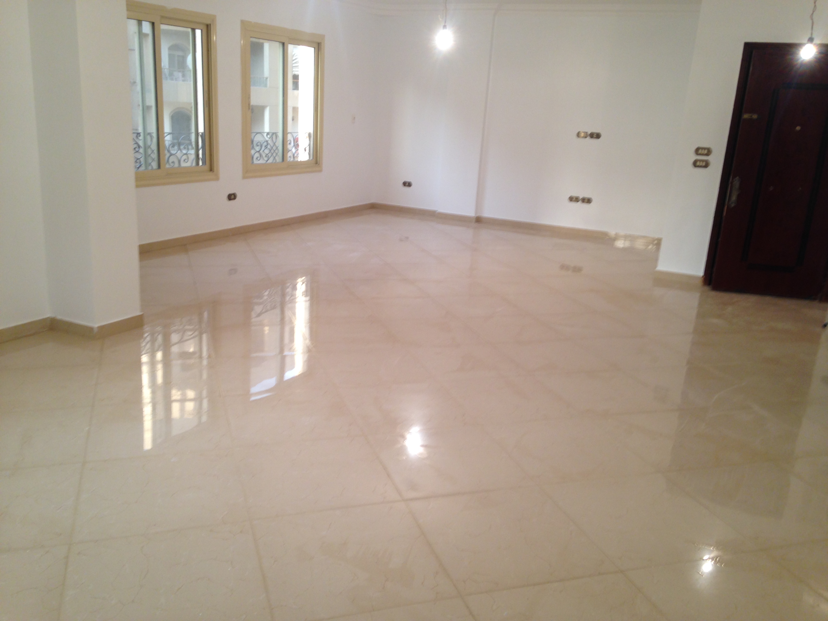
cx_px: 414
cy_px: 310
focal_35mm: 33
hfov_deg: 55.4
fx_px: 789
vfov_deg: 42.9
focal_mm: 4.12
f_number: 2.4
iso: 50
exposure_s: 1/20
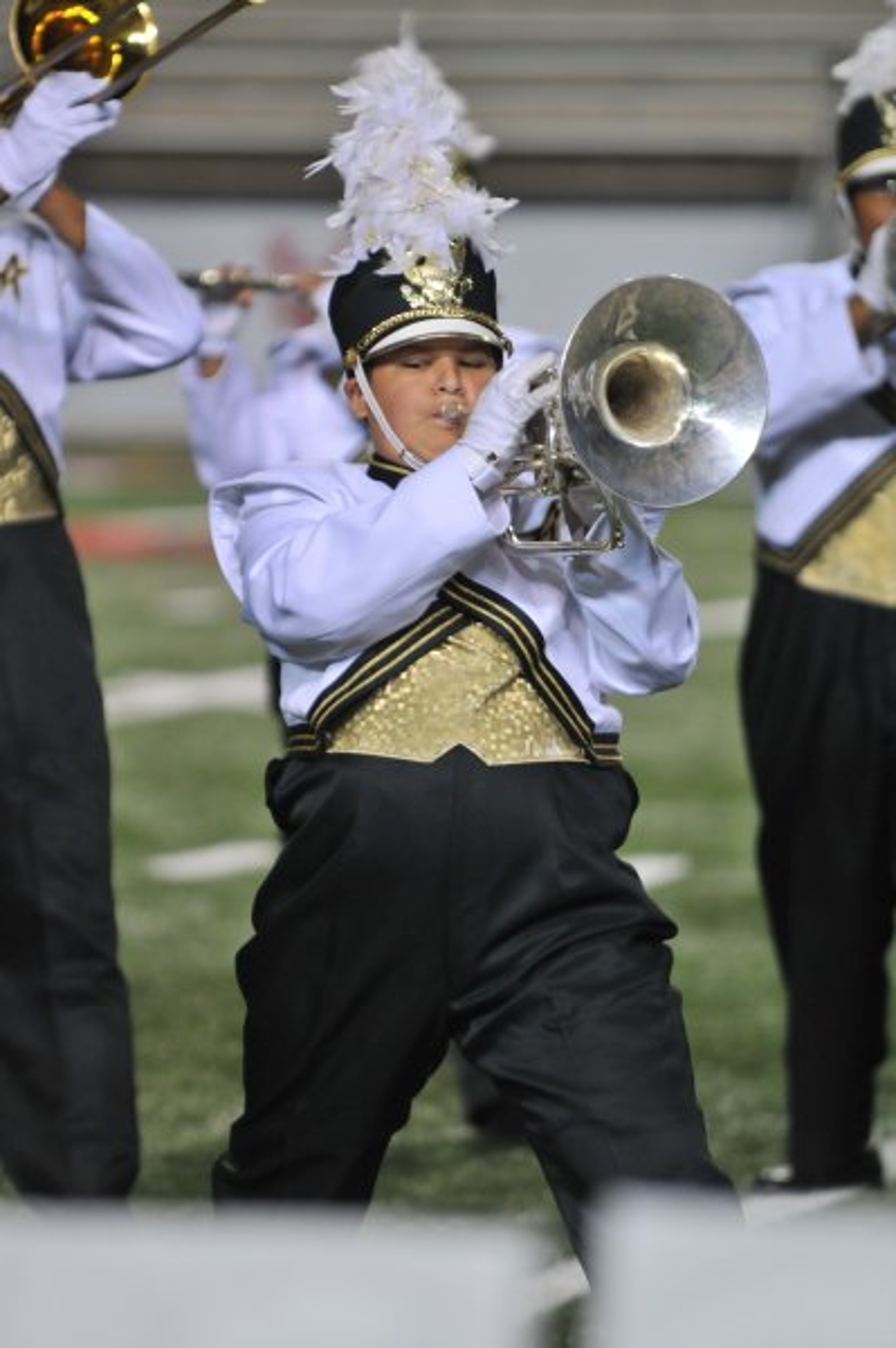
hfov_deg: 4.6
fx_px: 11219
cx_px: 448
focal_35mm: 300
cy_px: 674
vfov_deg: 6.9
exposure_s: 1/400
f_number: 2.8
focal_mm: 200
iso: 800
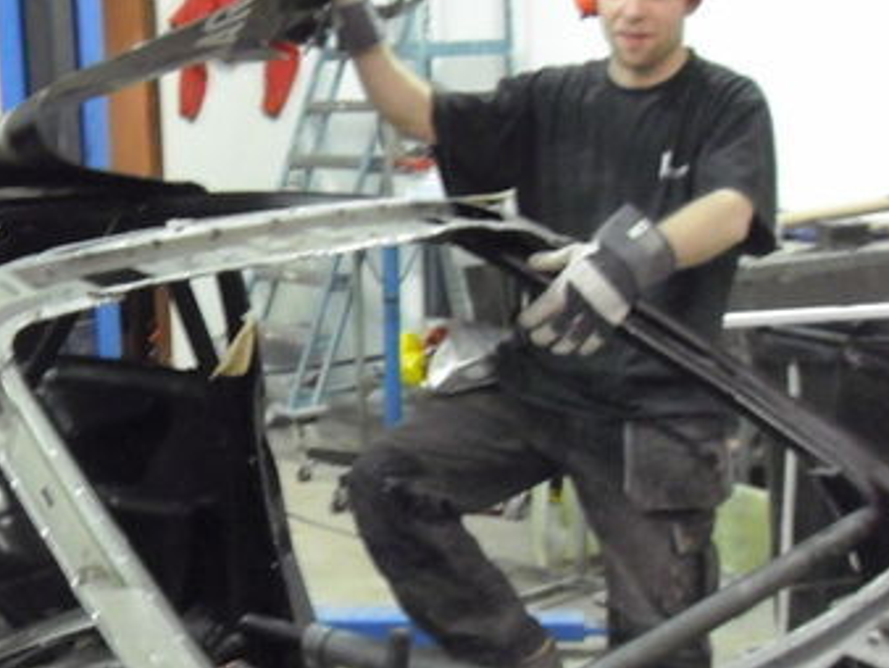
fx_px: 1799
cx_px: 79
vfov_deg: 20.9
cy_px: 502
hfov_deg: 26.8
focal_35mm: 70
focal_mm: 6.2
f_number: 2.7
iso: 800
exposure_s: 1/13
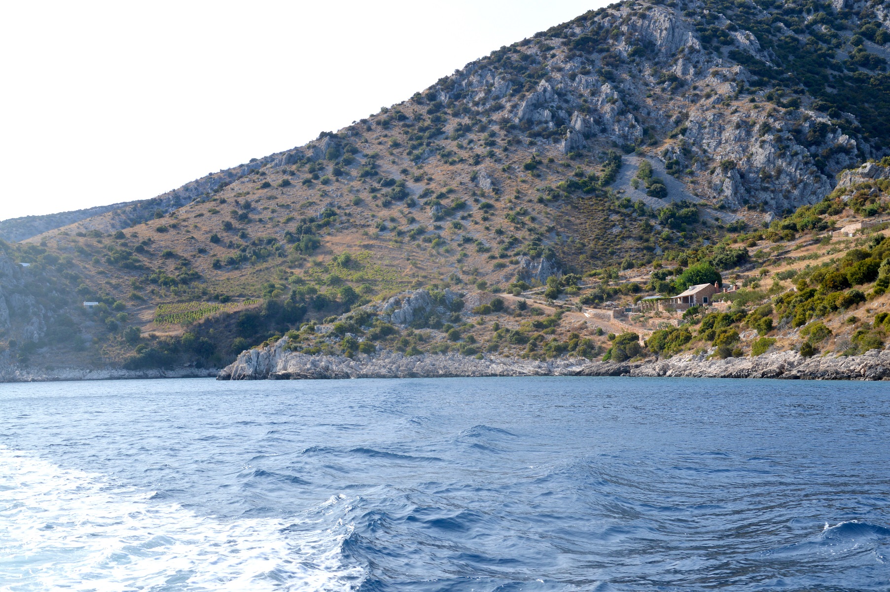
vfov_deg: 23.7
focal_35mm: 57
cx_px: 445
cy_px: 296
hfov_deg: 35.1
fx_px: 1408
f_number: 8
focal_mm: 38
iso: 100
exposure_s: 1/250
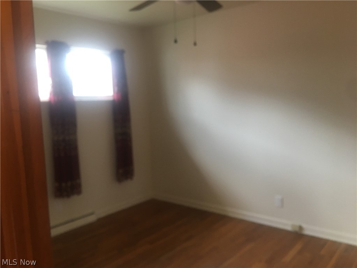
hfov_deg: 61.7
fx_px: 299
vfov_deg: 48.2
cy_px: 134
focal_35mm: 29
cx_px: 178
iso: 100
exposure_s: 1/15
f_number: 2.2
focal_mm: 4.15
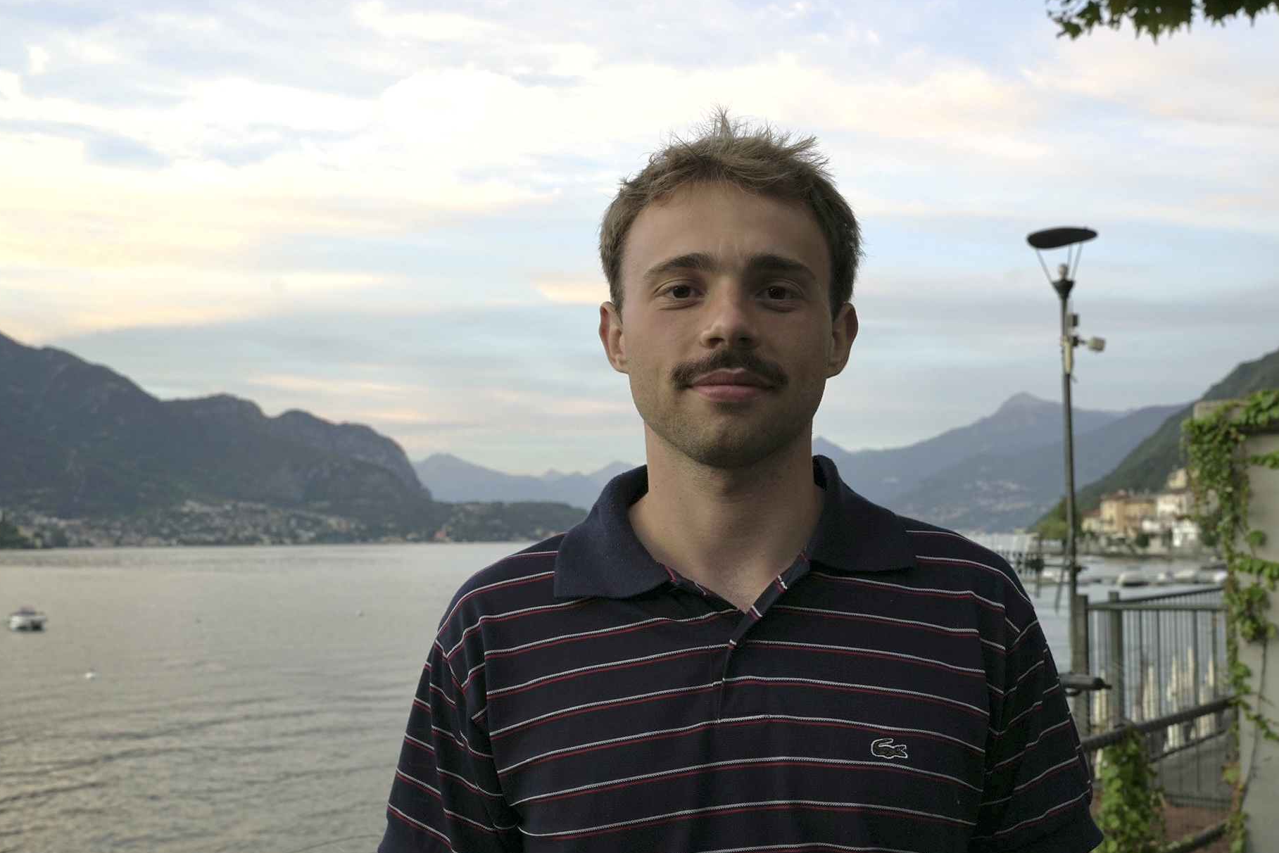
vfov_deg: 35.0
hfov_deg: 50.7
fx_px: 1350
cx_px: 664
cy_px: 469
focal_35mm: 38
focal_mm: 30
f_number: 9
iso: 320
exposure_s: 1/30
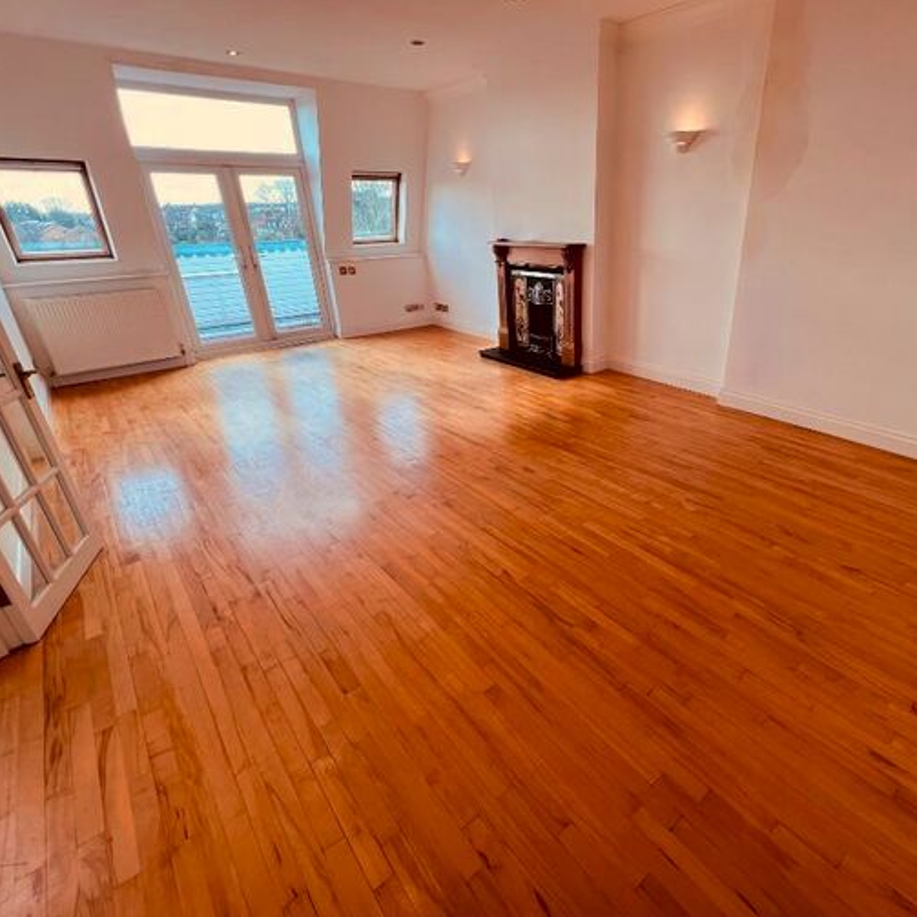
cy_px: 448
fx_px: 480
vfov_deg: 87.4
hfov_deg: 86.5
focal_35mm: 16
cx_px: 541
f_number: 1.8
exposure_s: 1/122
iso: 50
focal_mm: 1.57
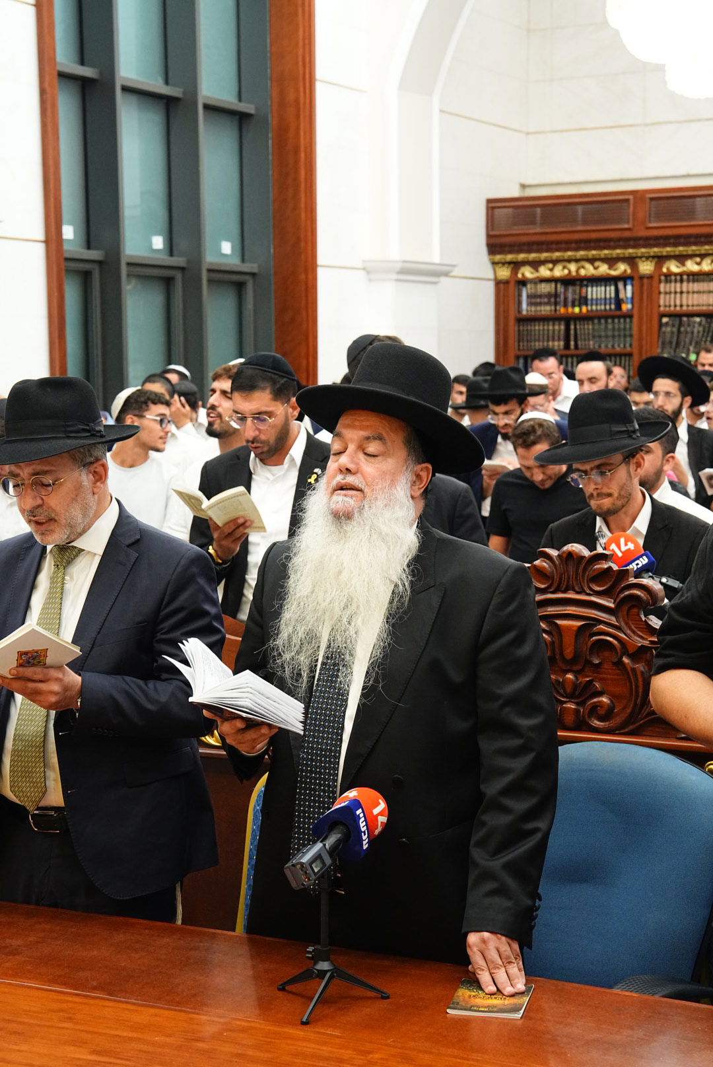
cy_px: 534
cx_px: 356
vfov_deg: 28.8
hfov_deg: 19.5
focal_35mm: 70
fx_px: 2076
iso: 3200
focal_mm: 70
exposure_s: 1/125
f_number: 8
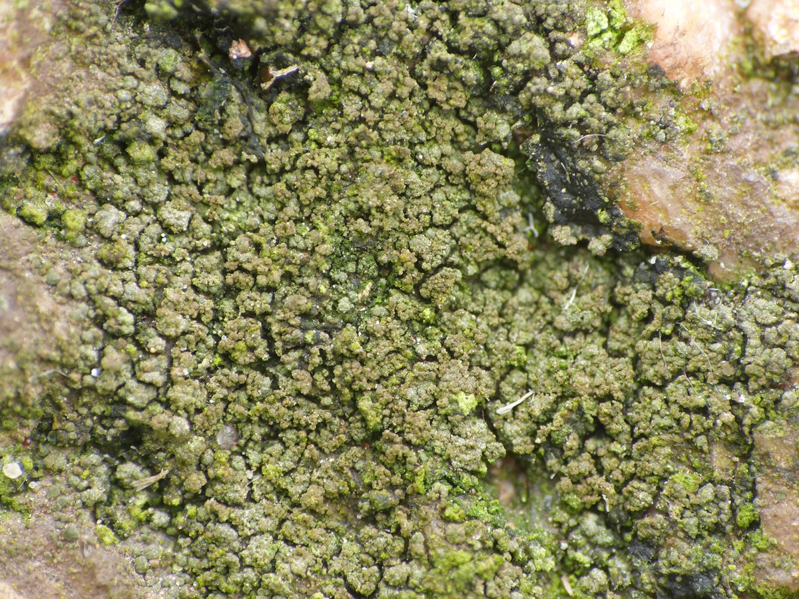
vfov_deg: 4.9
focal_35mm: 304
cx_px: 400
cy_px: 300
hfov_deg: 6.5
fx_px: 7017
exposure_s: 1/60
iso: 100
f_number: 4
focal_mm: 54.7
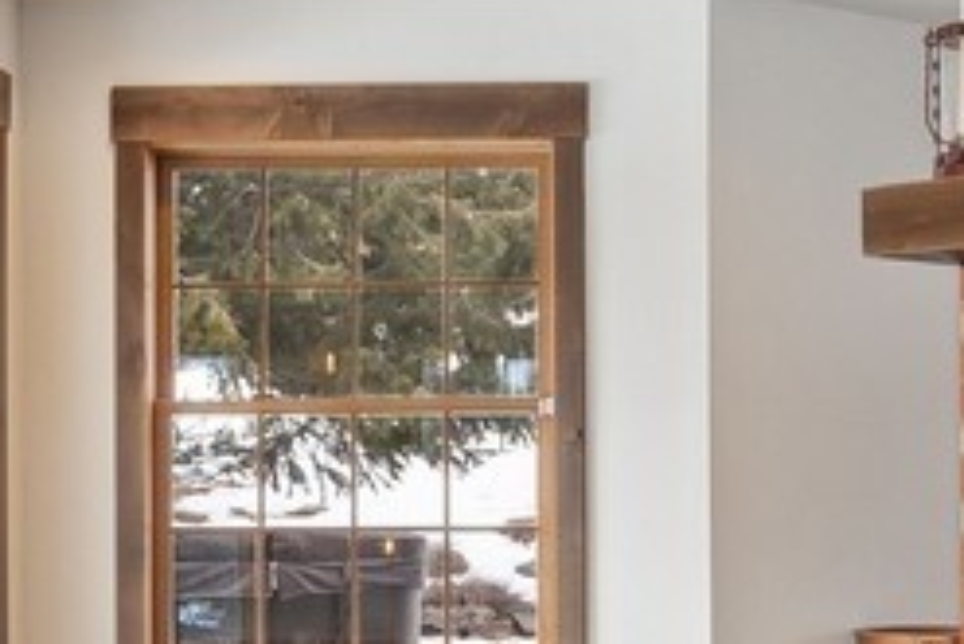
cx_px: 531
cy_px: 476
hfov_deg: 21.0
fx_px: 2599
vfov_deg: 14.1
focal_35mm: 97
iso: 100
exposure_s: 1/13
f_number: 6.3
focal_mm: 10
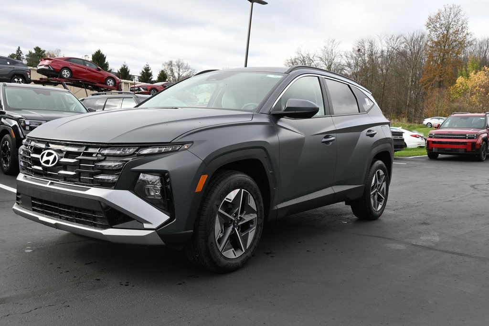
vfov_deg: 40.0
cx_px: 244
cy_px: 163
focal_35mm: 33
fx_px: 448
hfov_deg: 57.2
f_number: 5.6
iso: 200
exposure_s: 1/250
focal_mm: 22
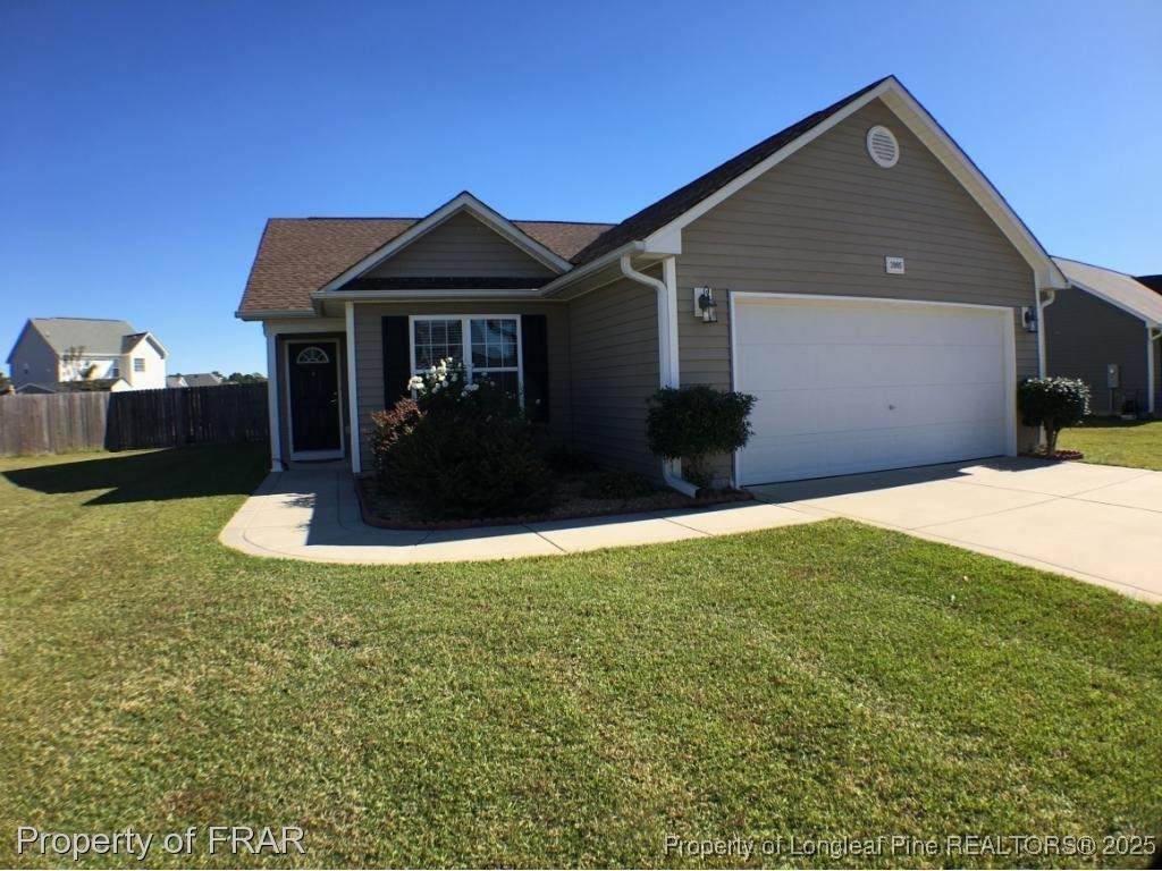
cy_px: 436
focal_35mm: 29
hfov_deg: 61.7
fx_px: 973
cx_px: 581
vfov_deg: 48.2
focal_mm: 4.15
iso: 25
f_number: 2.2
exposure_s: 1/1131
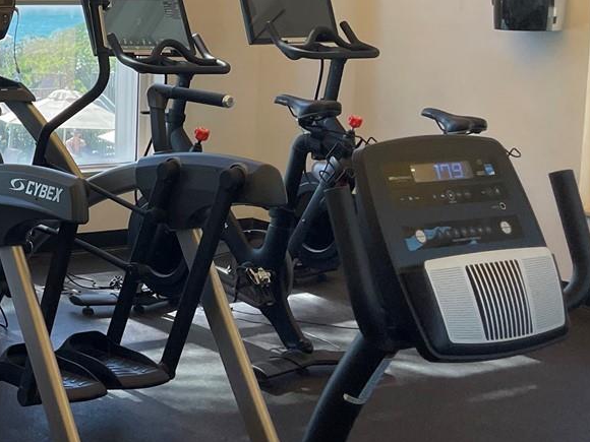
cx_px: -202
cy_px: 88
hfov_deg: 24.2
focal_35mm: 69
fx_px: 1176
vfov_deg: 21.1
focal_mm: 5.1
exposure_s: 1/120
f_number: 1.6
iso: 100
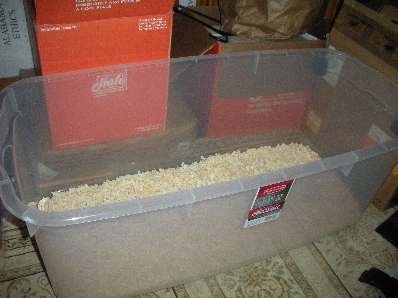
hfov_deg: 52.6
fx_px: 402
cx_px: 199
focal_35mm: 35
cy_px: 149
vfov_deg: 40.7
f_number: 3.5
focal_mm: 6.3
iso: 400
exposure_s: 1/60
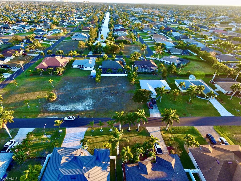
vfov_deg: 66.0
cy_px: 90
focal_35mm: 20
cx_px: 120
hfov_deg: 81.7
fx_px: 139
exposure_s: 1/100
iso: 122
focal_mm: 3.61
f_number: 2.8
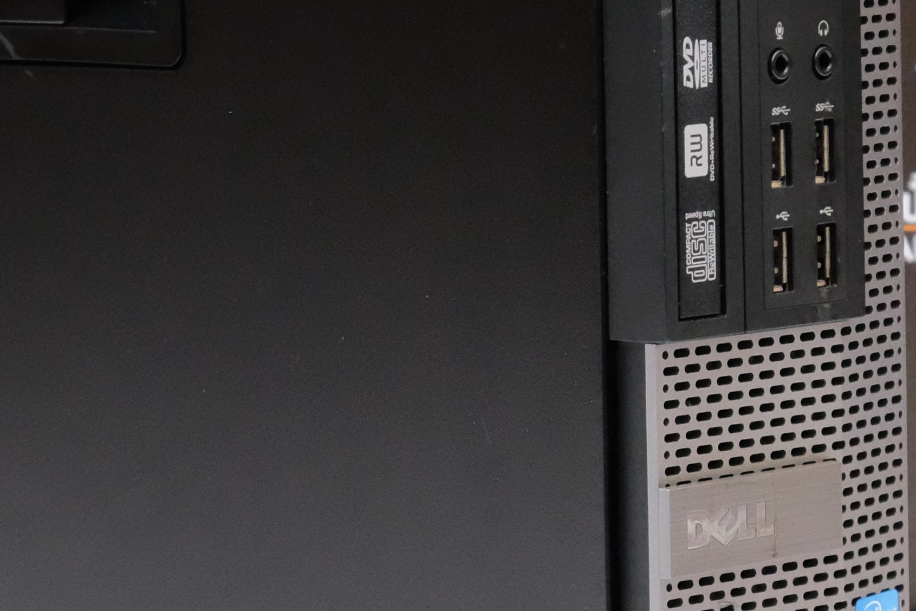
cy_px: 253
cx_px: 338
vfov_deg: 6.2
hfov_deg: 9.3
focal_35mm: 220
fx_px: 5598
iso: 6400
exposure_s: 1/30
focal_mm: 50.5
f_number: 8
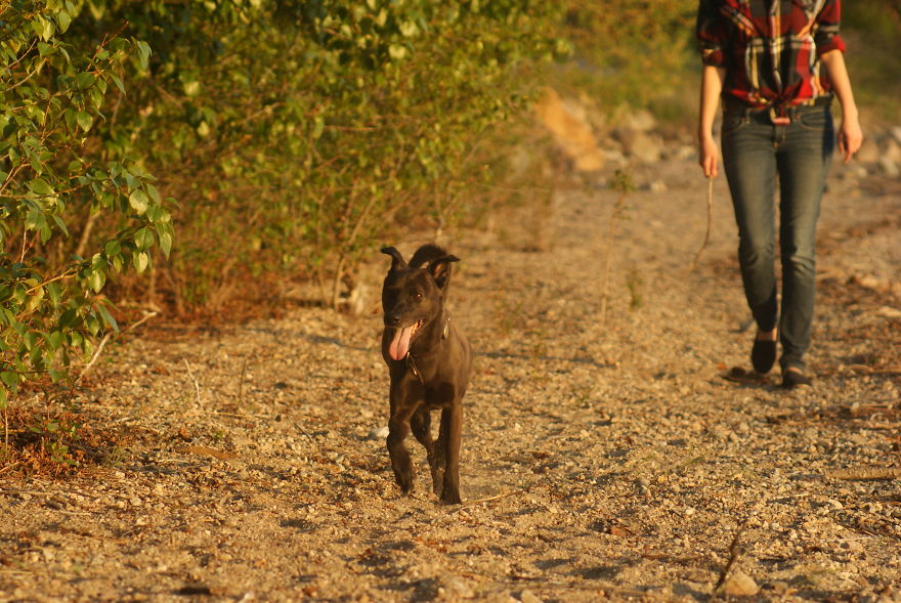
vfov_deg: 6.6
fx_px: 5262
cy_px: 302
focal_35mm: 210
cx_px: 450
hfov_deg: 9.8
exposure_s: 1/250
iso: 250
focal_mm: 140
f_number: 5.6
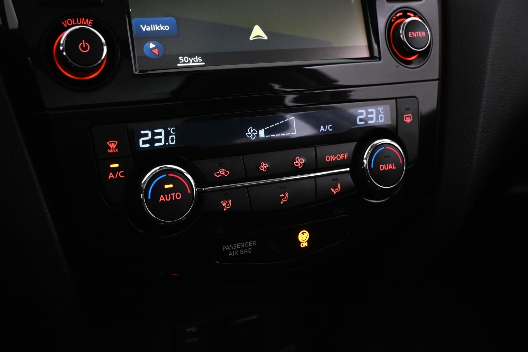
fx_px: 671
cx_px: 264
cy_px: 176
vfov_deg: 29.4
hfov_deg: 43.0
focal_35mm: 46
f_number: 4.8
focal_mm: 30.5
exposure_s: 1/50
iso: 3600
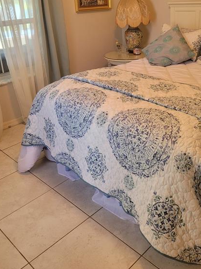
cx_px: 118
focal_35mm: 36
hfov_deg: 39.5
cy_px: 84
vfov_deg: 50.2
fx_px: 279
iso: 250
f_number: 1.8
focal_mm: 5.4
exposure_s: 1/60
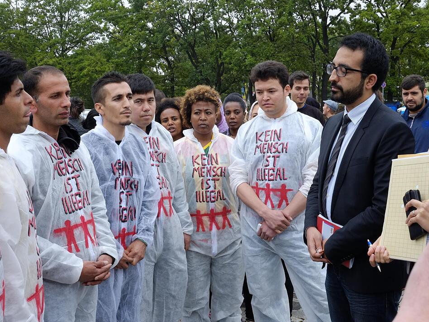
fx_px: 558
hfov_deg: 42.1
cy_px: 162
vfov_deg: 32.2
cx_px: 215
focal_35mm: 45
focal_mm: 27
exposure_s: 1/60
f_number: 13
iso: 1250
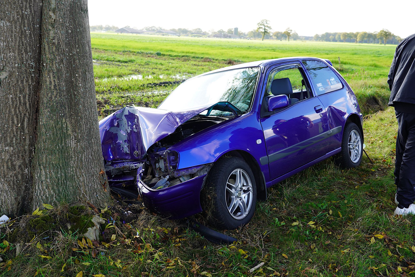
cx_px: 208
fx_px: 392
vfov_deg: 38.9
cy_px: 138
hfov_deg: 55.8
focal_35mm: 34
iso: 100
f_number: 5
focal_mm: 34
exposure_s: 1/100
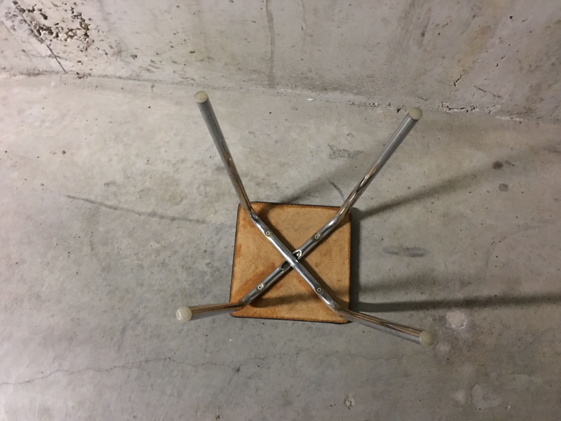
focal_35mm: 29
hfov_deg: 61.7
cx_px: 280
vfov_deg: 48.2
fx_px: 470
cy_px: 210
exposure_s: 1/4
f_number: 2.2
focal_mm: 4.15
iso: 125
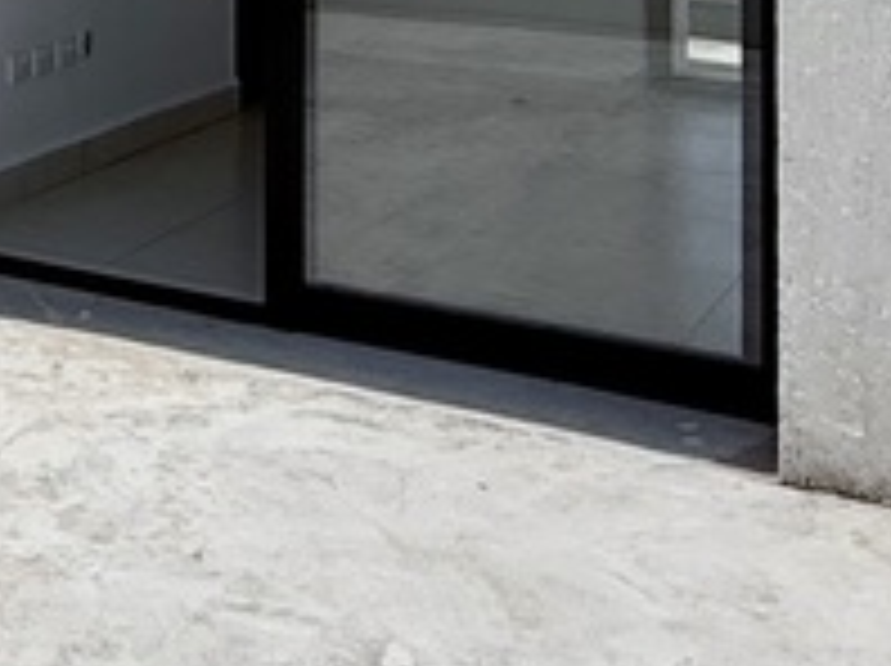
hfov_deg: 19.7
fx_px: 2185
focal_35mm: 85
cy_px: -346
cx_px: -477
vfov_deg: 15.9
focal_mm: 2.22
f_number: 2.2
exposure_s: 1/4149
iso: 50
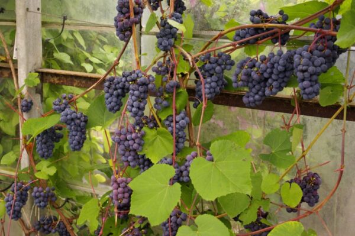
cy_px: 118
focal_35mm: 64
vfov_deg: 21.0
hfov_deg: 31.2
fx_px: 636
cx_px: 178
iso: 400
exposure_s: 1/90
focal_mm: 43
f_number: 6.7
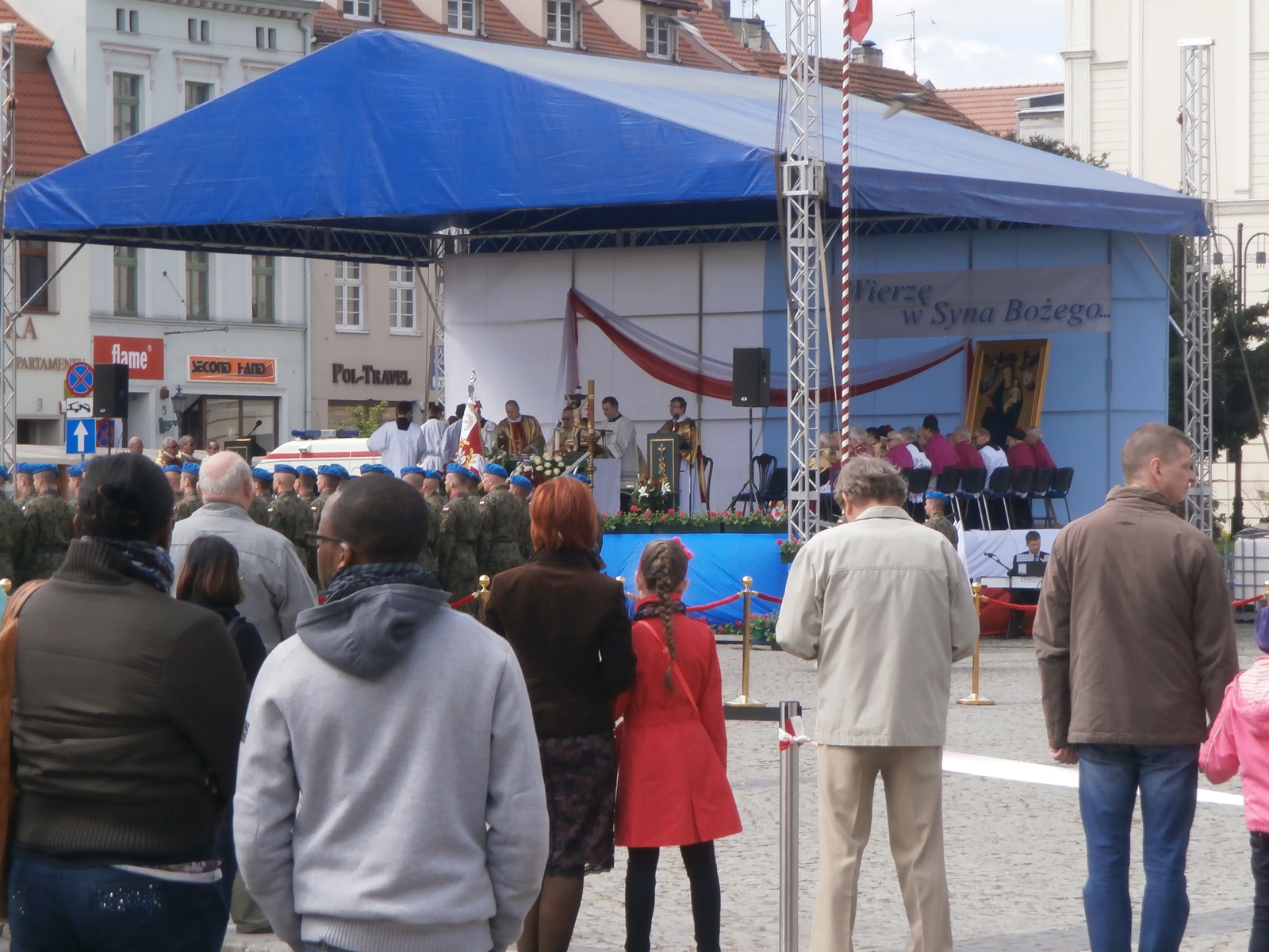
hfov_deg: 15.2
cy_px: 476
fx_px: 4766
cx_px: 634
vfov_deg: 11.4
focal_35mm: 130
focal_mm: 23.5
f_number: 6.5
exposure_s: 1/160
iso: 80
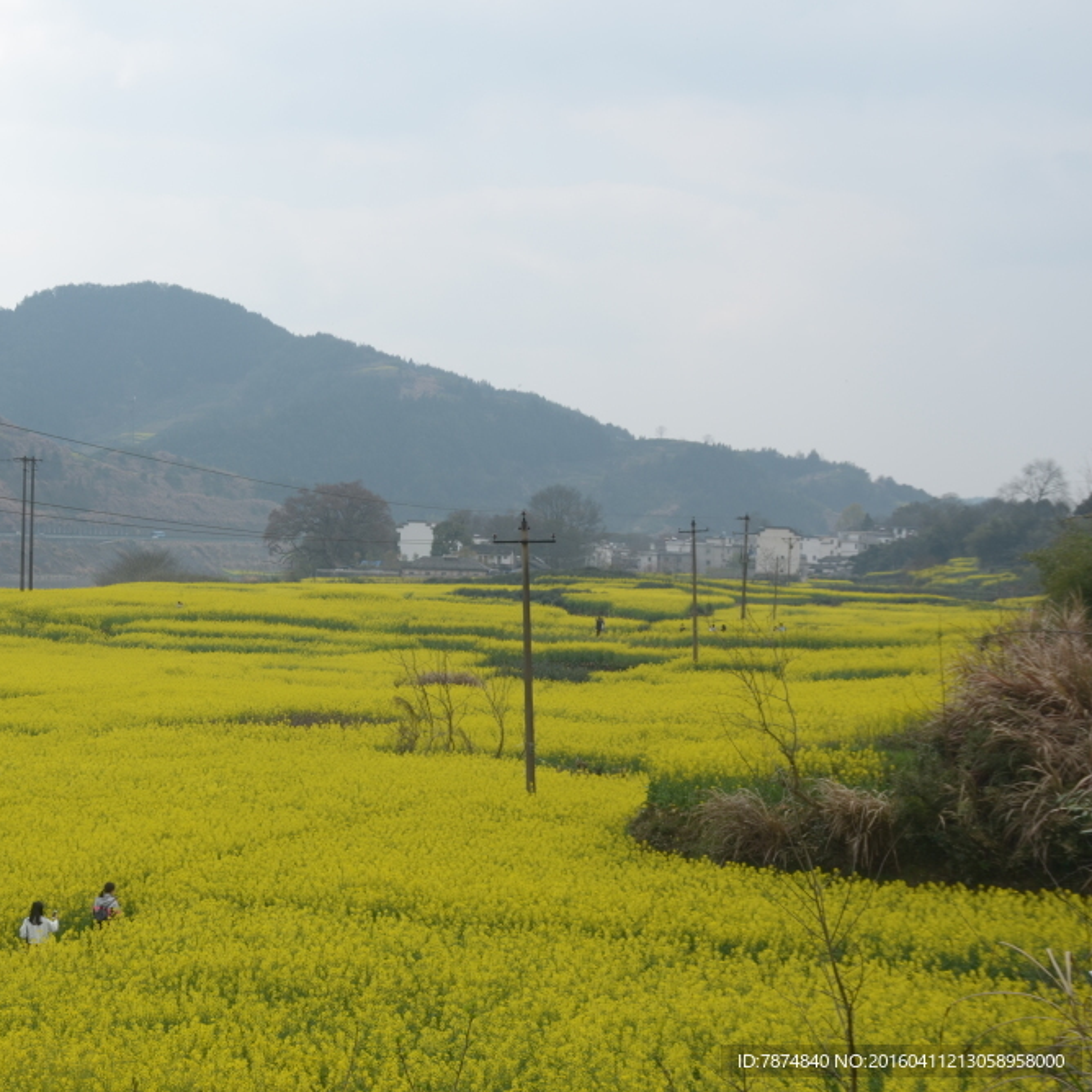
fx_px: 2784
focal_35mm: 78
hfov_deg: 22.0
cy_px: 539
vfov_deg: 22.2
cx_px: 262
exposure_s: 1/350
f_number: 9.5
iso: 160
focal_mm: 40
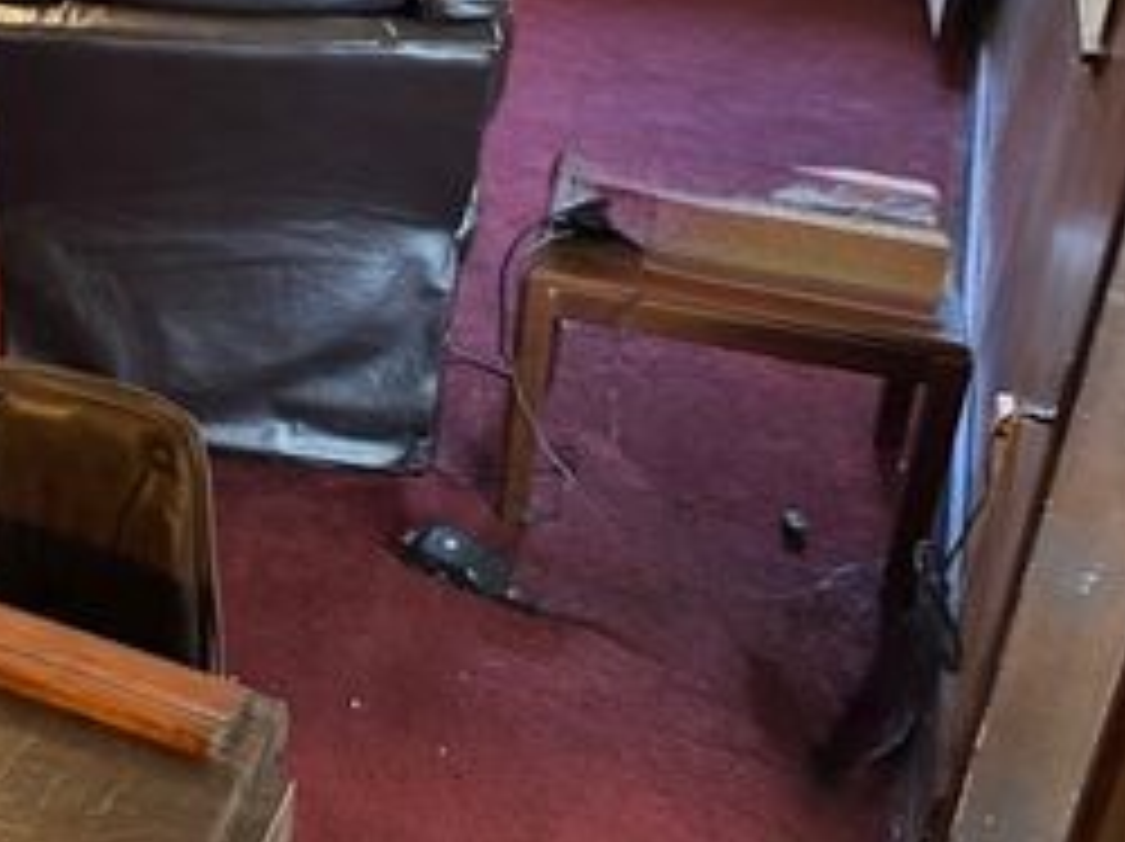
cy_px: 124
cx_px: 14
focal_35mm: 57
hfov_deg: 31.4
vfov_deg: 25.0
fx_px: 1851
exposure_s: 1/30
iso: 800
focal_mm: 6.76
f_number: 1.78
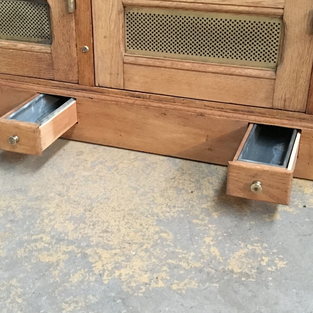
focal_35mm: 53
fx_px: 542
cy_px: 141
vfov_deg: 32.2
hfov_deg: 32.2
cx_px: 135
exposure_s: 1/17
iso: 320
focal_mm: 4.15
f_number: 2.2
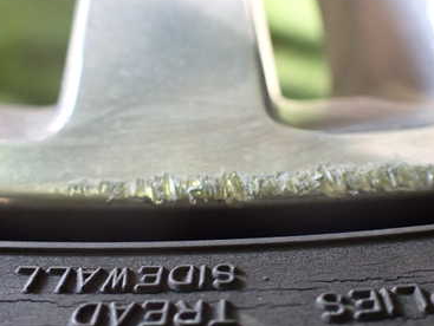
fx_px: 615
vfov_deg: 29.7
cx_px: 289
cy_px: 172
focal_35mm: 49
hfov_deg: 38.4
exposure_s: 1/50
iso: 800
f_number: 2.3
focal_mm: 5.4
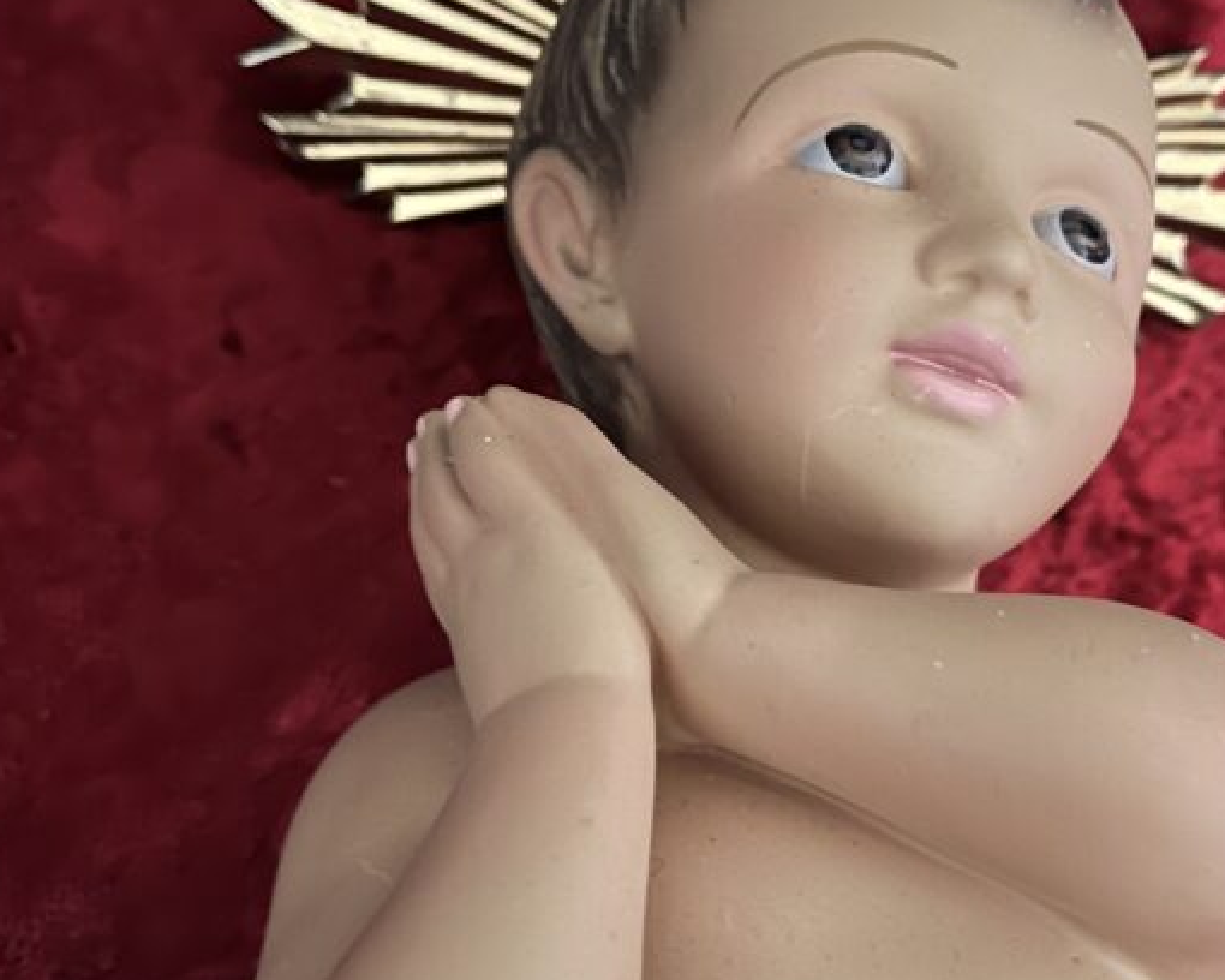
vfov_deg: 29.6
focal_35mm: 51
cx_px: 853
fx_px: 1849
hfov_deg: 36.1
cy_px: 588
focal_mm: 5.1
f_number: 1.6
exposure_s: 1/15
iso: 1250
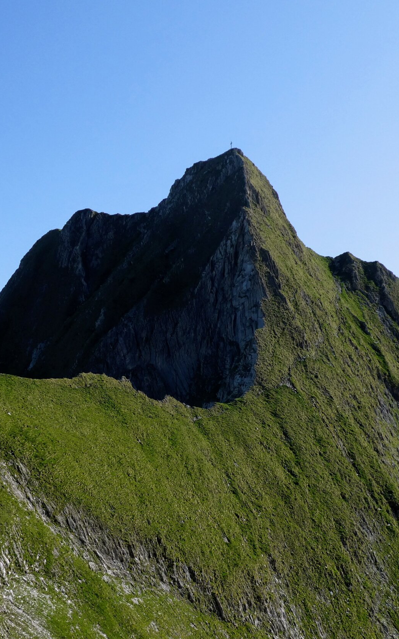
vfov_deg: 32.5
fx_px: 1096
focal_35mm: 63
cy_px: 323
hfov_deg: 20.6
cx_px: 213
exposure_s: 1/640
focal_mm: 7.8
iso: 80
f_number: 3.9
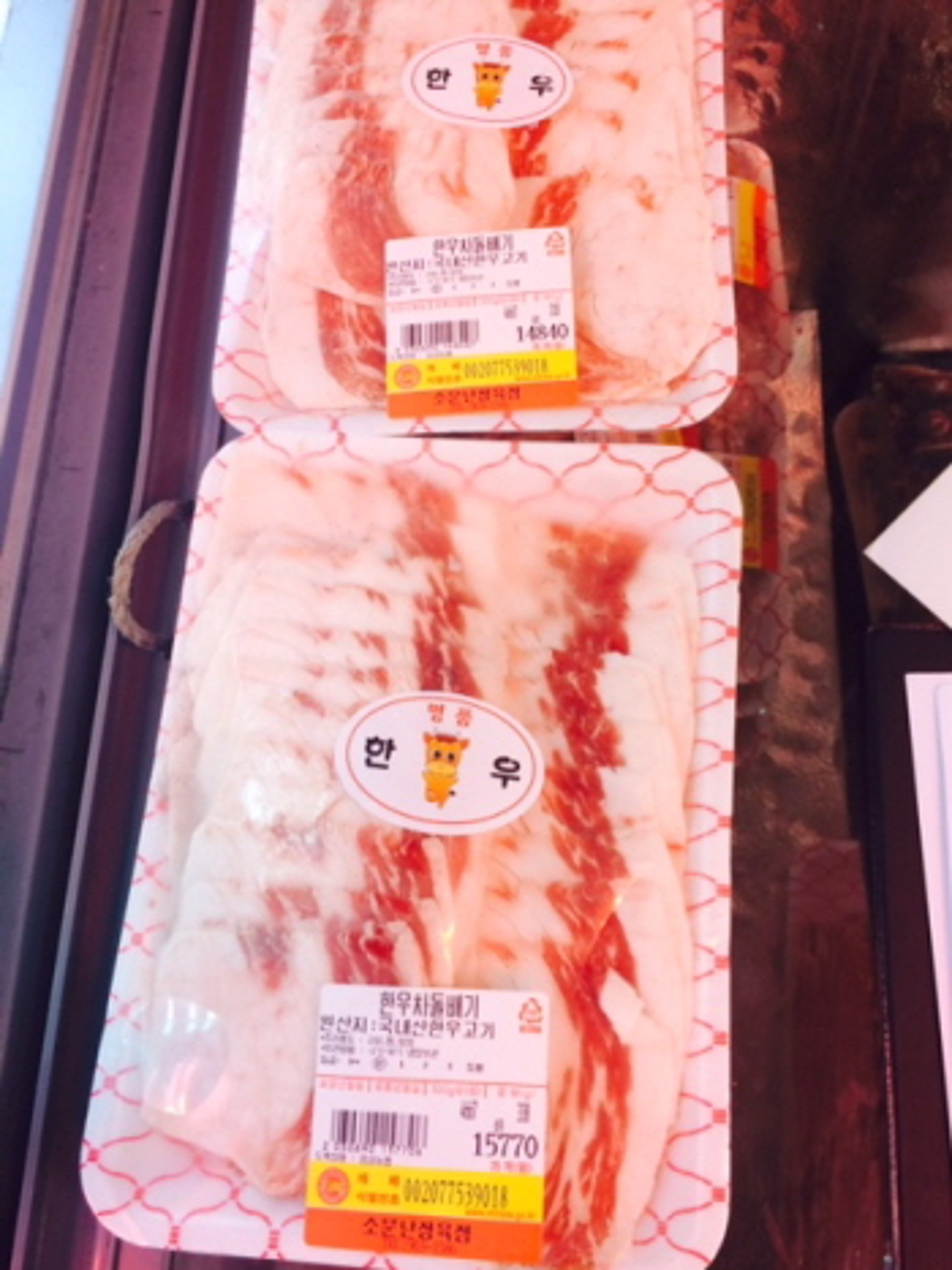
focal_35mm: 29
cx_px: 476
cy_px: 635
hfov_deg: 48.2
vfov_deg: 61.7
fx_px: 1064
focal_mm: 4.15
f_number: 2.2
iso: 32
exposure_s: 1/40
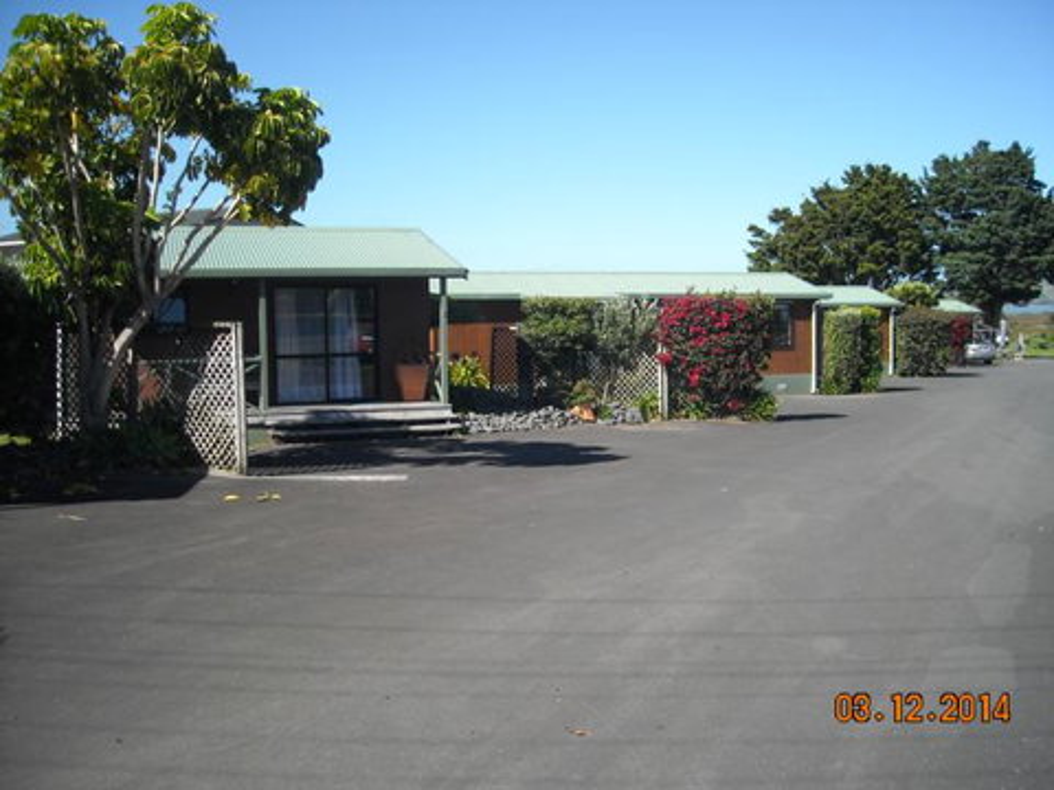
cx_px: 527
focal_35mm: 35
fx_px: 1066
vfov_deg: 40.7
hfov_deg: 52.6
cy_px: 395
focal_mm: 5.7
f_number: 5.6
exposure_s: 1/228
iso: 64
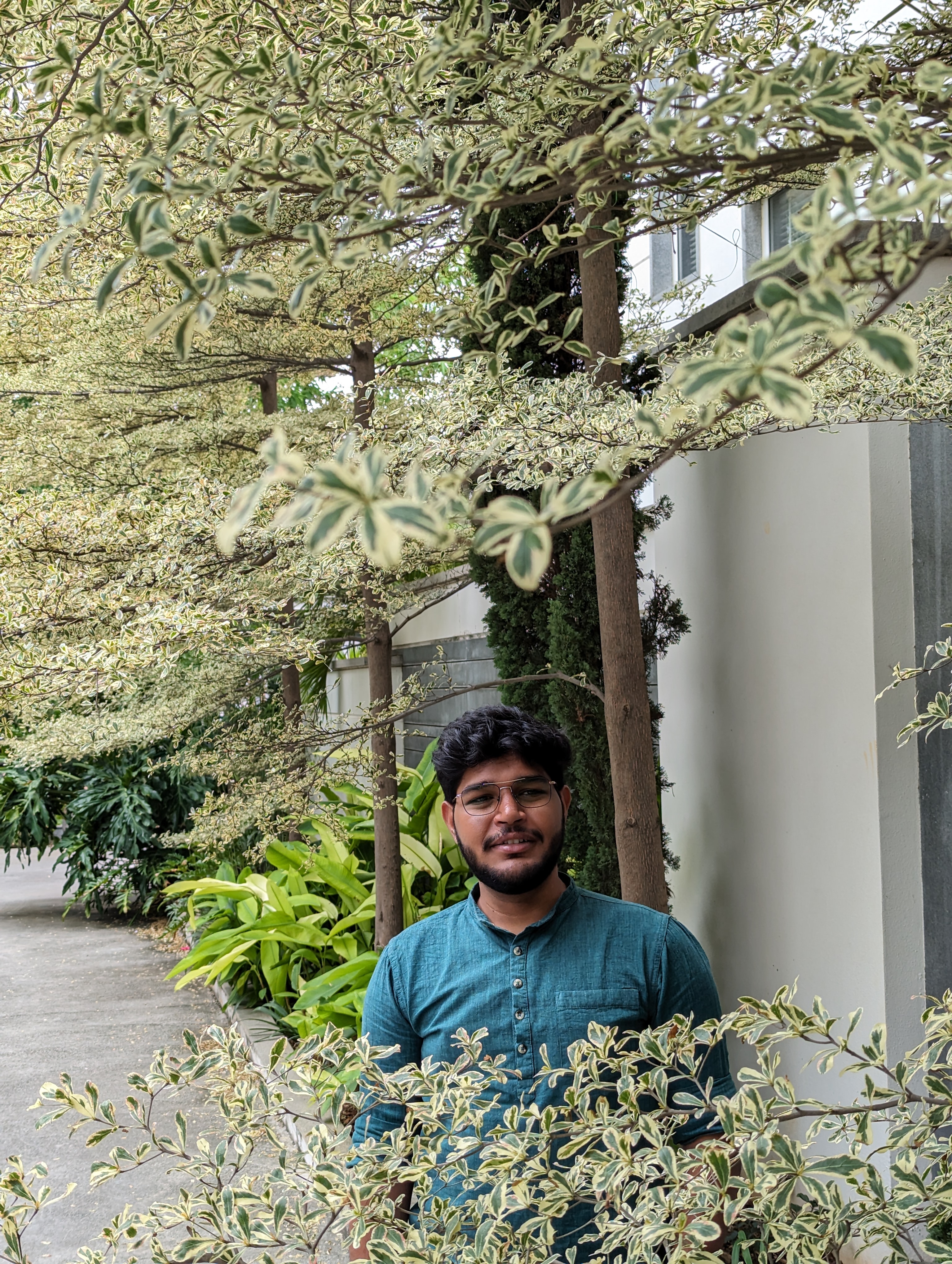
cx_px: 476
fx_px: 1756
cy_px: 632
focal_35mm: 48
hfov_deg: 30.3
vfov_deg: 39.6
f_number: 1.85
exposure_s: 1/187
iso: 42
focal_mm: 6.81
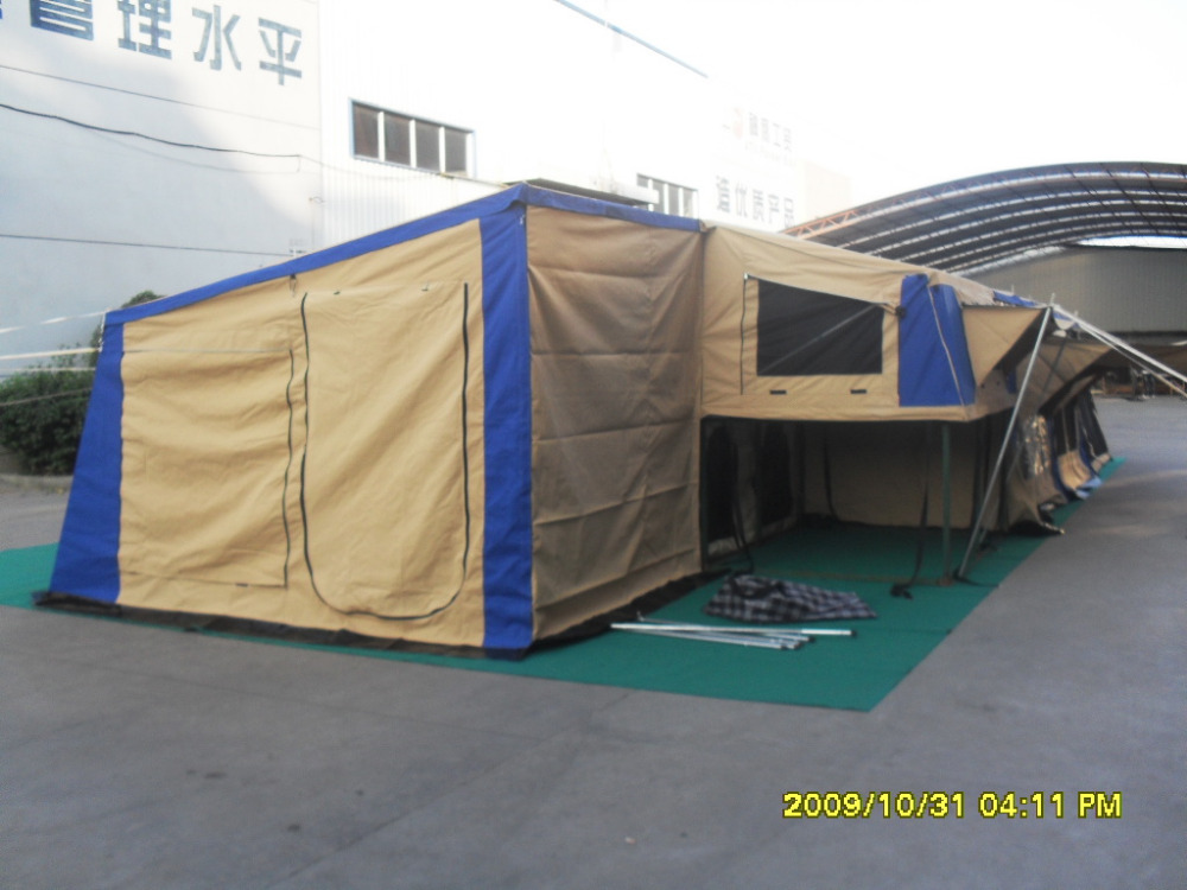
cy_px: 445
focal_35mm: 35
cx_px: 594
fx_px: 1200
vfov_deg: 40.7
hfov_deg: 52.6
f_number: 3.2
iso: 80
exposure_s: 1/180
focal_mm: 6.3
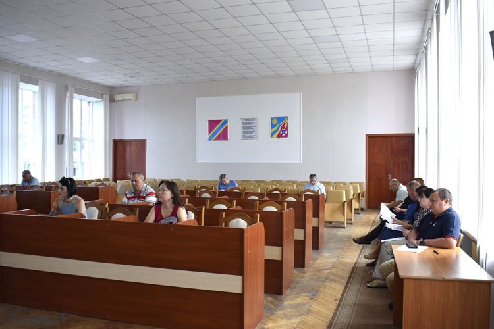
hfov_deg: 59.5
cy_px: 164
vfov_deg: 41.7
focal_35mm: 32
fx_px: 432
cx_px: 247
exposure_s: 1/125
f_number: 5.6
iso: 400
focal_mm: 21
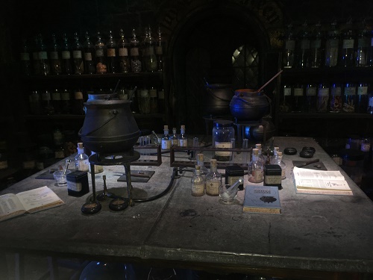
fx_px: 312
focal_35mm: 29
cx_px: 186
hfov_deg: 61.7
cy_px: 140
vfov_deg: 48.2
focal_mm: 4.15
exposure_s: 1/17
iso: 50
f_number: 2.2
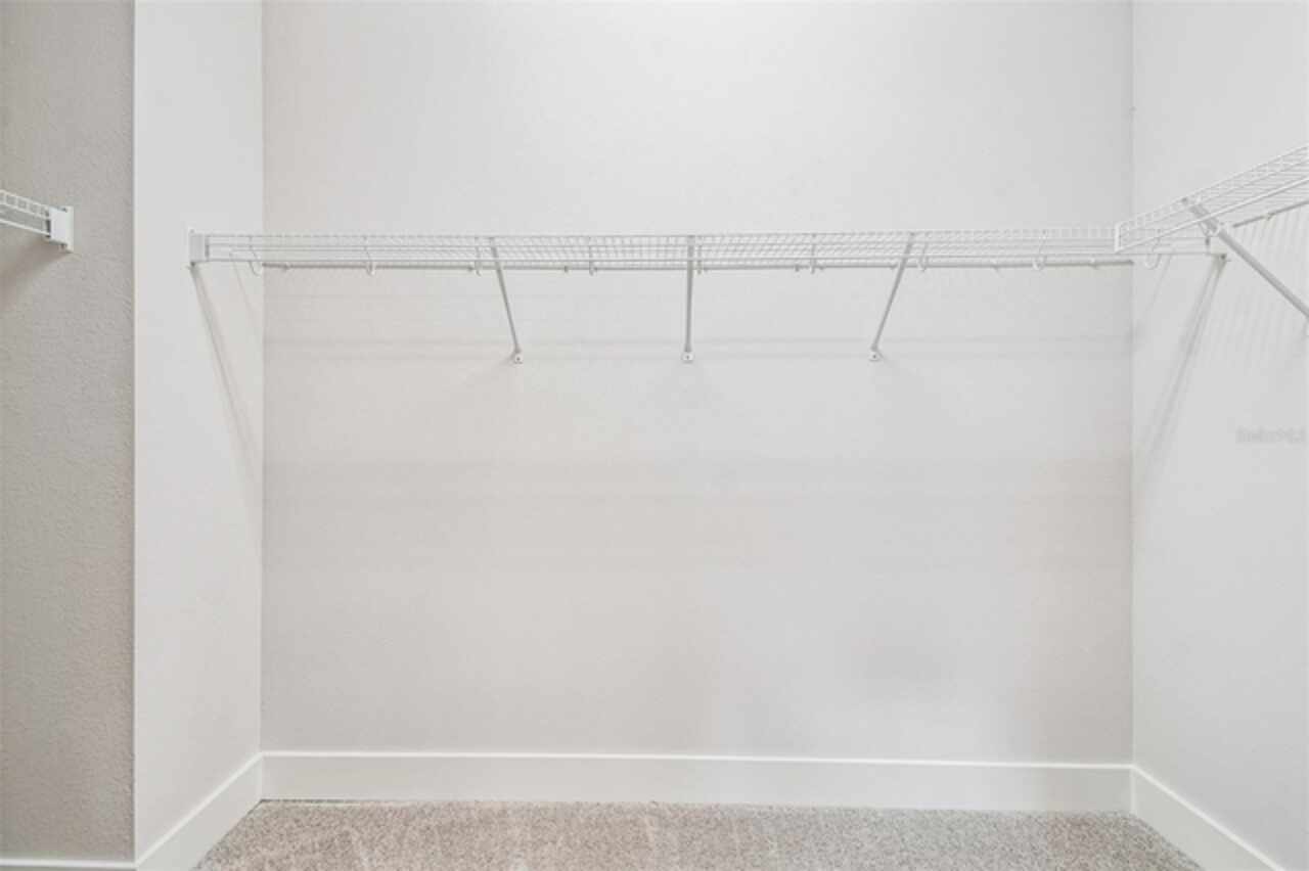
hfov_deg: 100.4
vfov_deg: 77.3
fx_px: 545
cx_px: 654
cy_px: 436
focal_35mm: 15
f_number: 7.1
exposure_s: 1/13
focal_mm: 10
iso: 100
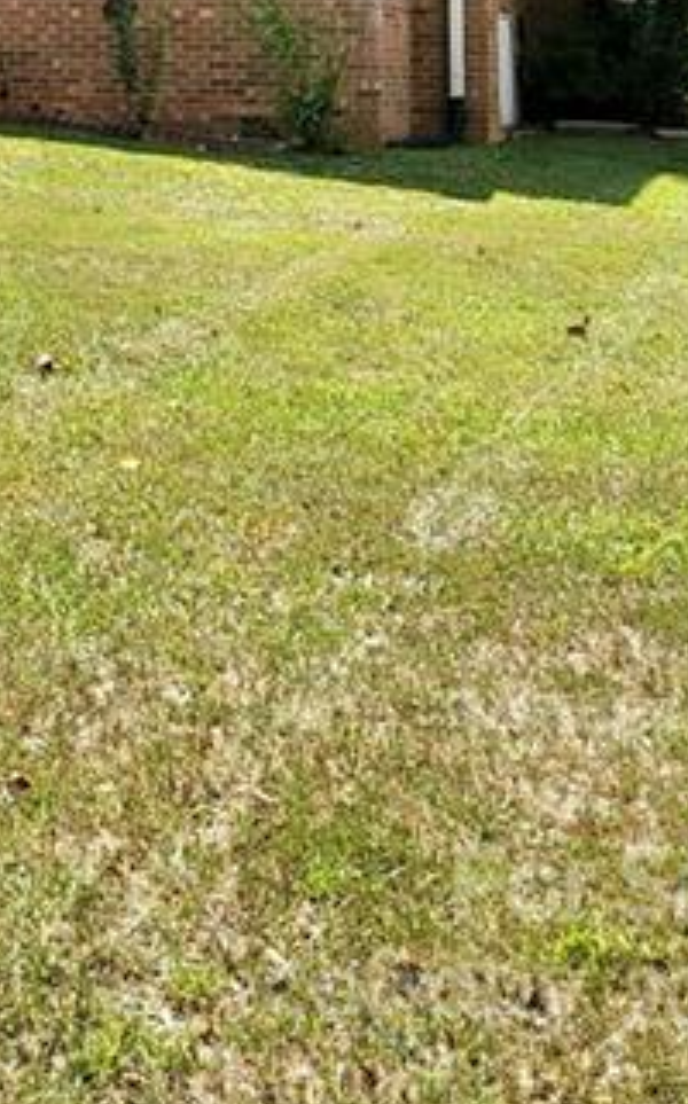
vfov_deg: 27.6
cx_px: -148
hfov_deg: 18.6
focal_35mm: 66
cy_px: -196
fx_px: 1984
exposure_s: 1/3333
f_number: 1.8
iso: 50
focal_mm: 4.25
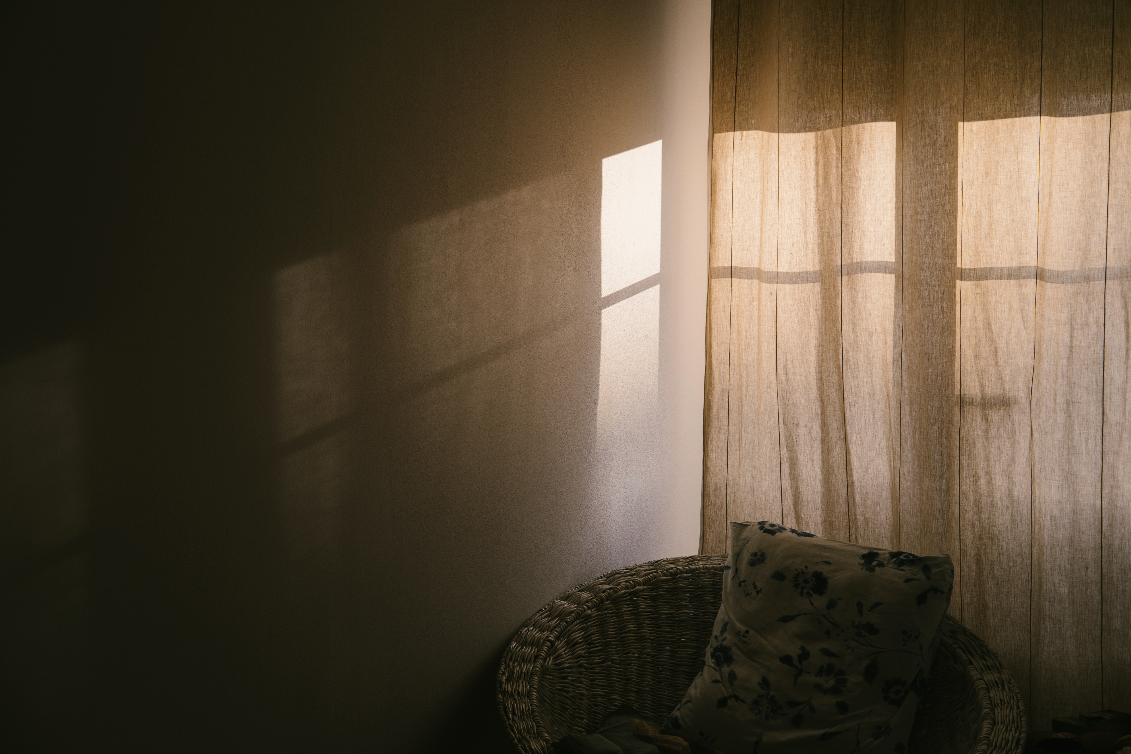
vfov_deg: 25.5
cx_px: 566
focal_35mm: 53
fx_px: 1665
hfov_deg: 37.5
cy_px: 377
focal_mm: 35
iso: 160
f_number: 6.4
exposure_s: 1/50
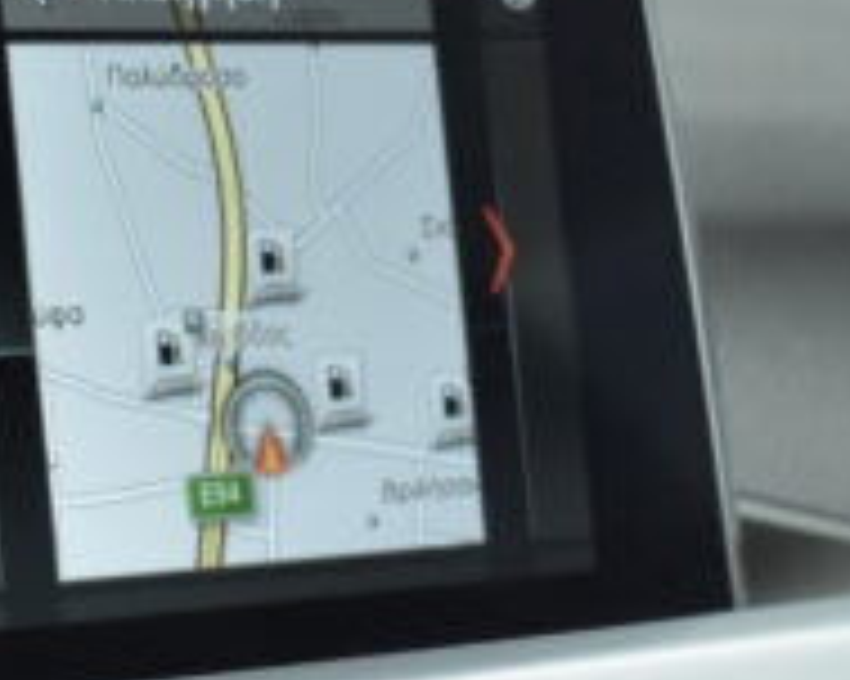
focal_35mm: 126
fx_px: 3168
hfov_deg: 14.3
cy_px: 583
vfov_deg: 12.2
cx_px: -418
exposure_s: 1/100
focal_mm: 22
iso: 1600
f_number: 3.8
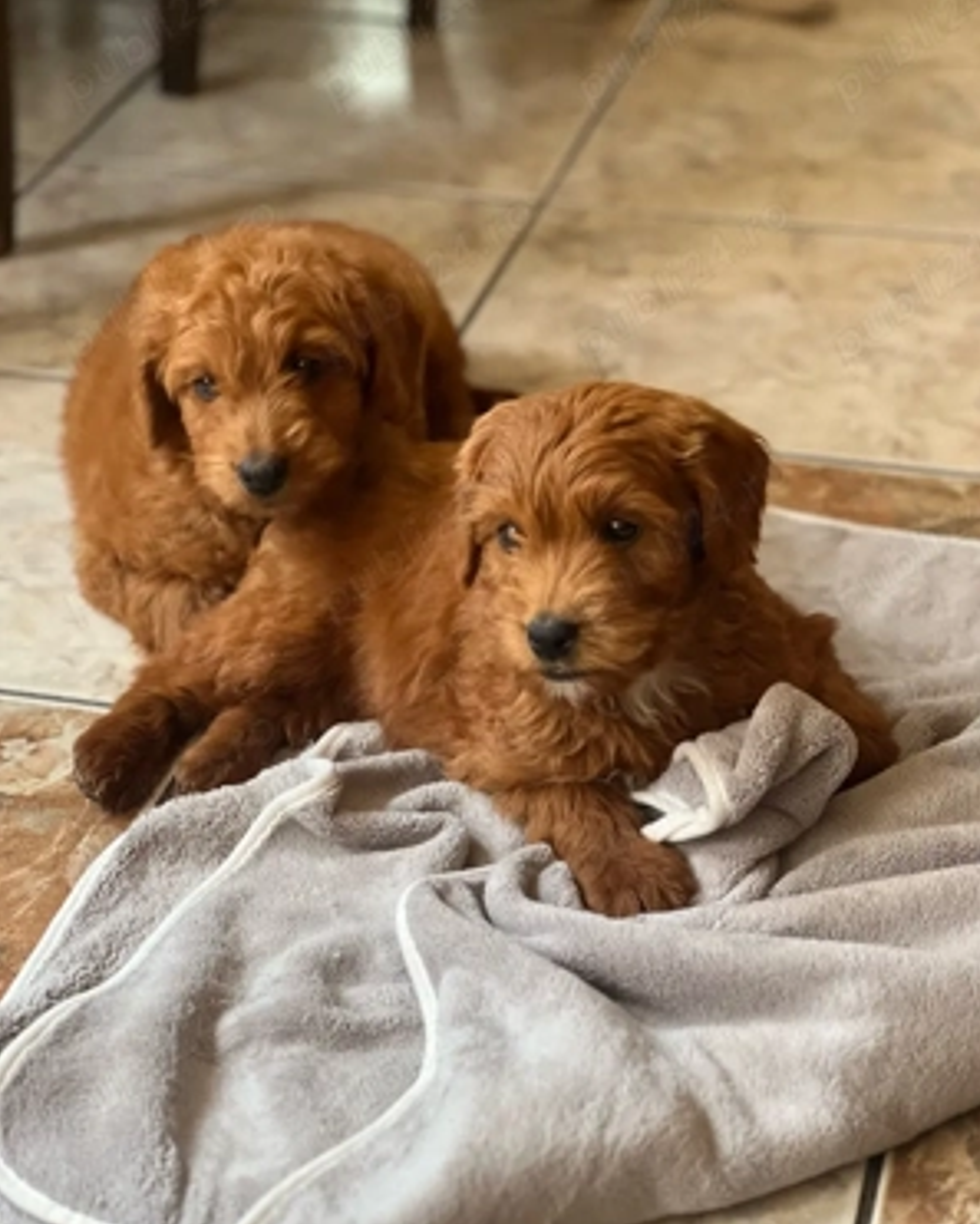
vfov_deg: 23.6
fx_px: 2935
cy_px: 577
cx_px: 492
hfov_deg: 19.0
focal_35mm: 81
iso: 250
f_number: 2.8
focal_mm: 9
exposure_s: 1/76
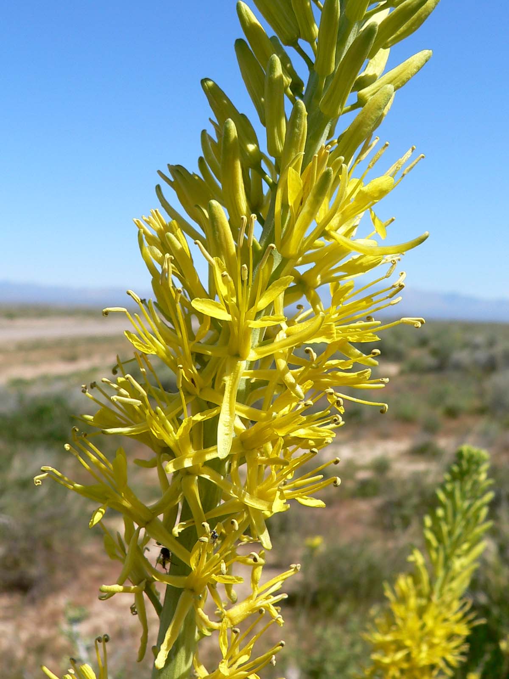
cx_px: 254
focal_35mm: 36
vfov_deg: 51.4
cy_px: 340
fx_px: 706
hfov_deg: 39.7
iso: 80
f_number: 5.2
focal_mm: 6
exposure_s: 1/500
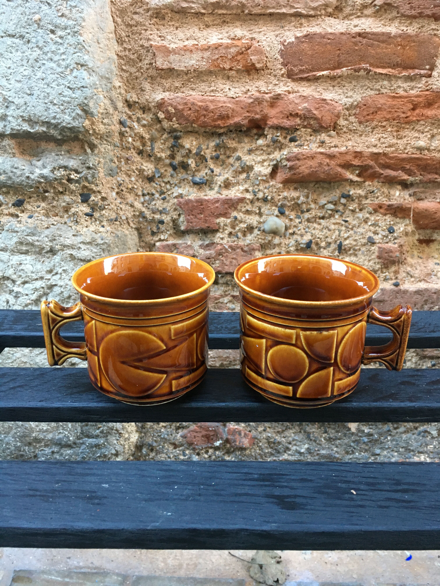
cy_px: 293
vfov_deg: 61.7
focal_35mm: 29
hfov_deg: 48.2
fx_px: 491
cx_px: 220
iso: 160
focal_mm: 4.15
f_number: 2.2
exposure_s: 1/33
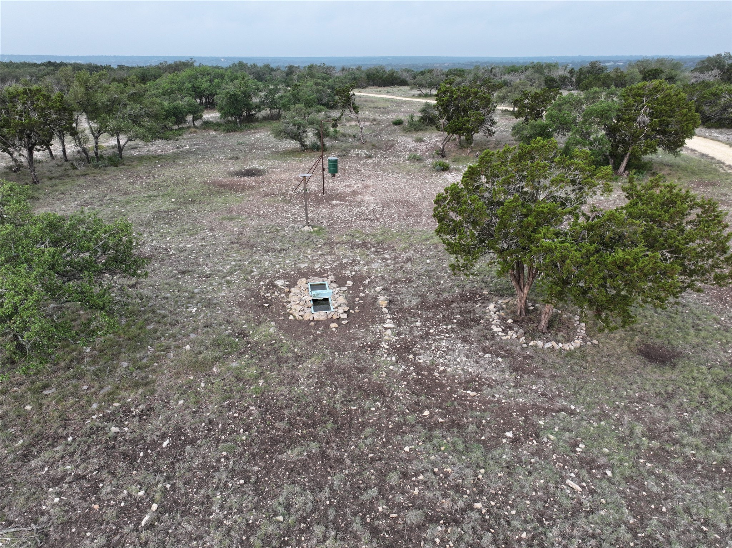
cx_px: 366
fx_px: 507
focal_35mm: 24
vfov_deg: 56.8
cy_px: 274
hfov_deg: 71.6
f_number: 2.8
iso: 130
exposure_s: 1/400
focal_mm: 12.29
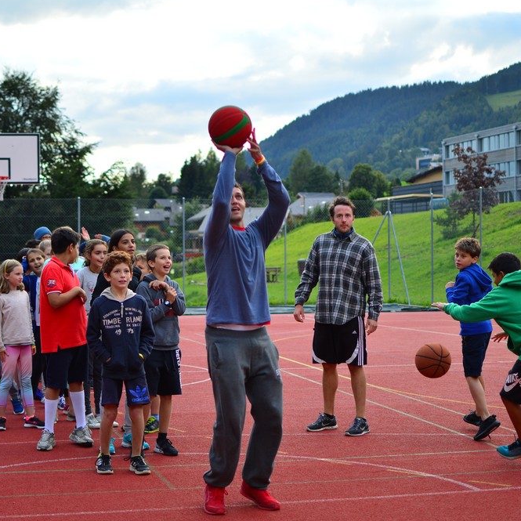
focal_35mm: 69
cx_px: 245
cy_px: 261
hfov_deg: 25.1
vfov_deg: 25.1
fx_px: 1169
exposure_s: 1/800
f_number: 2
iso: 100
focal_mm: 35
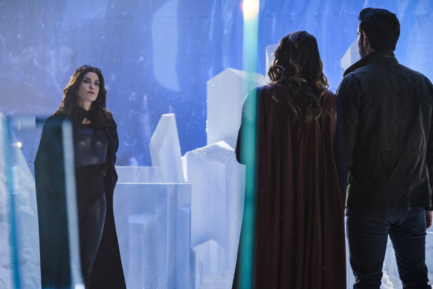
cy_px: 144
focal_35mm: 210
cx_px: 216
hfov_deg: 9.8
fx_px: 2526
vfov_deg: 6.5
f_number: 5.6
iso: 800
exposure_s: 1/100
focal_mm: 140
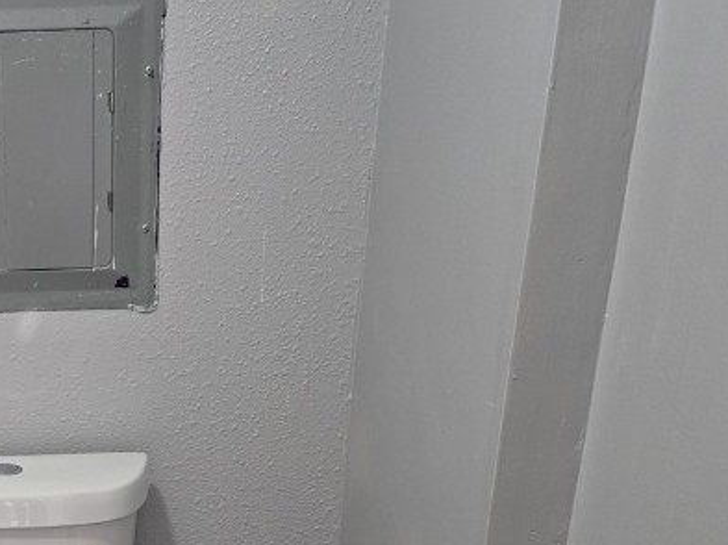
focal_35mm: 60
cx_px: -6
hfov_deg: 29.9
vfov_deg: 23.3
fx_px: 1261
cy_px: 560
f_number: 1.7
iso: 500
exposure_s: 1/120
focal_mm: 6.3
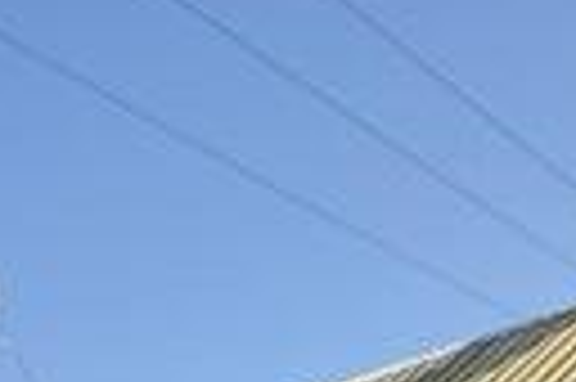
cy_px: 1411
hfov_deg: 17.3
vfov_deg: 8.6
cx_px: -374
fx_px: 1630
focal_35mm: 102
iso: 64
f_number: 2.2
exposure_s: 1/351
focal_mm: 2.22
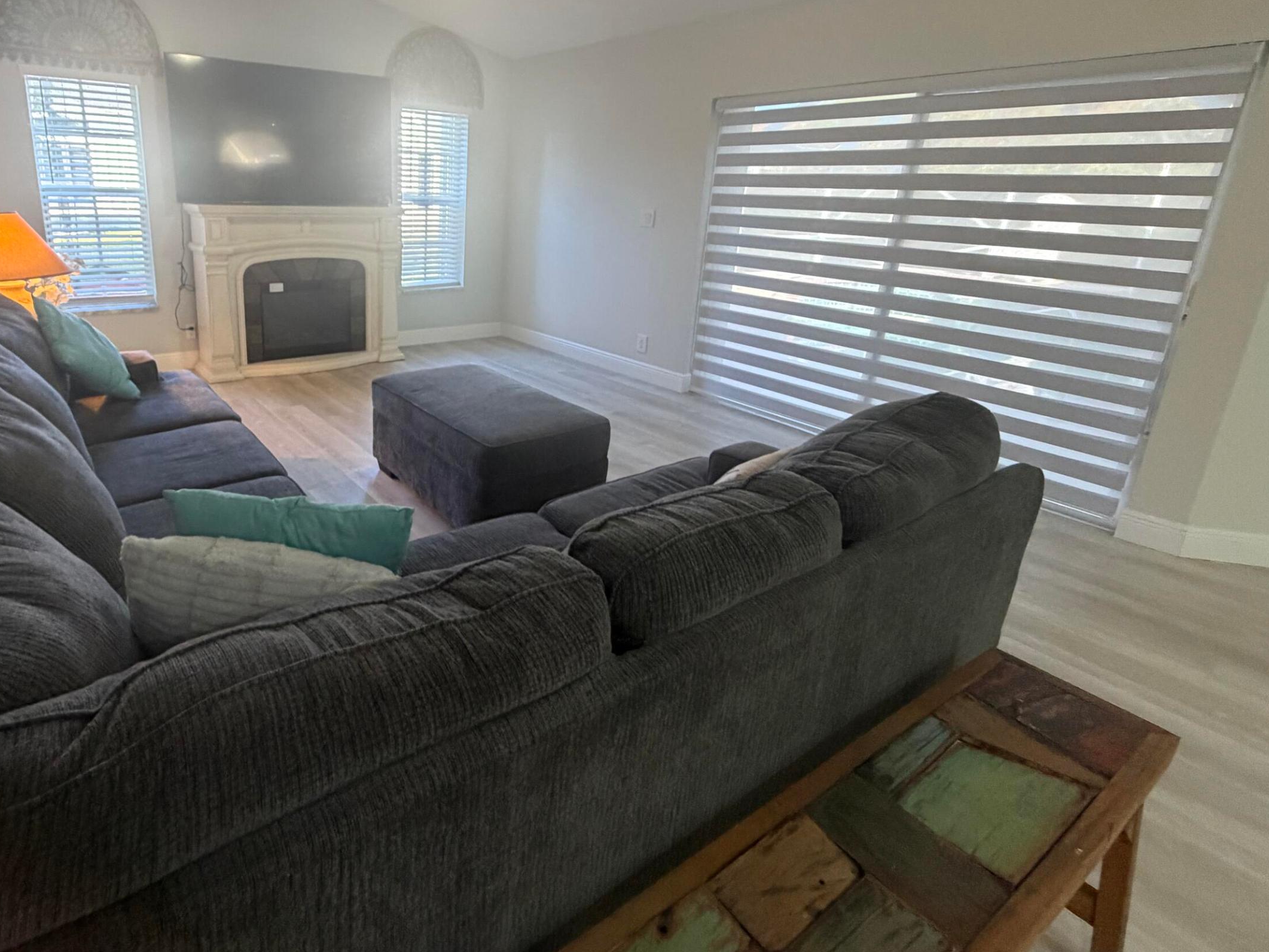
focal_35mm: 19
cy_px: 374
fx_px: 697
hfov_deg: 82.8
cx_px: 462
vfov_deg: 67.9
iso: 400
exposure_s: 1/60
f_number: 2.2
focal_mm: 2.22
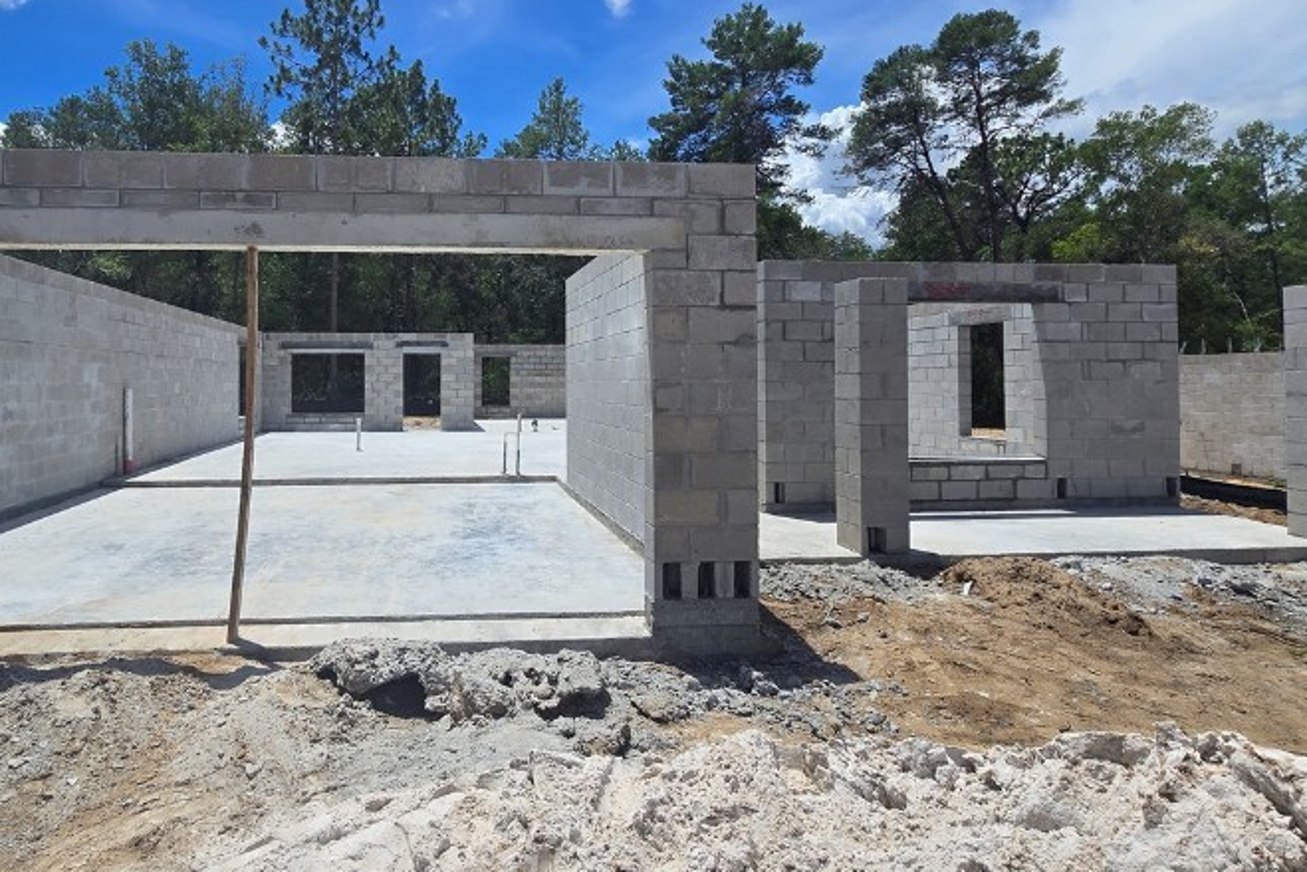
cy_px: 371
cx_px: 494
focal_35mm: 21
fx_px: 763
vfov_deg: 59.3
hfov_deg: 79.8
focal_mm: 2.2
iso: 50
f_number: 2.2
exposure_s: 1/4432
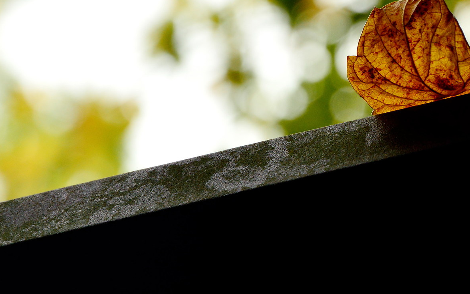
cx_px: 420
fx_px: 4190
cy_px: 73
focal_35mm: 327
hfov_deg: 6.4
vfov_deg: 4.0
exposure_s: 1/320
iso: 400
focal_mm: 105
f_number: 8
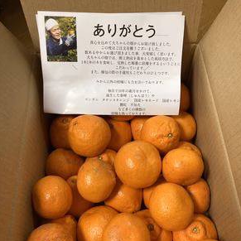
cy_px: 152
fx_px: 268
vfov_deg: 48.0
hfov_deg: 48.4
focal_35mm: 34
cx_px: 123
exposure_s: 1/50
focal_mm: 3.99
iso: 160
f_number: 1.8
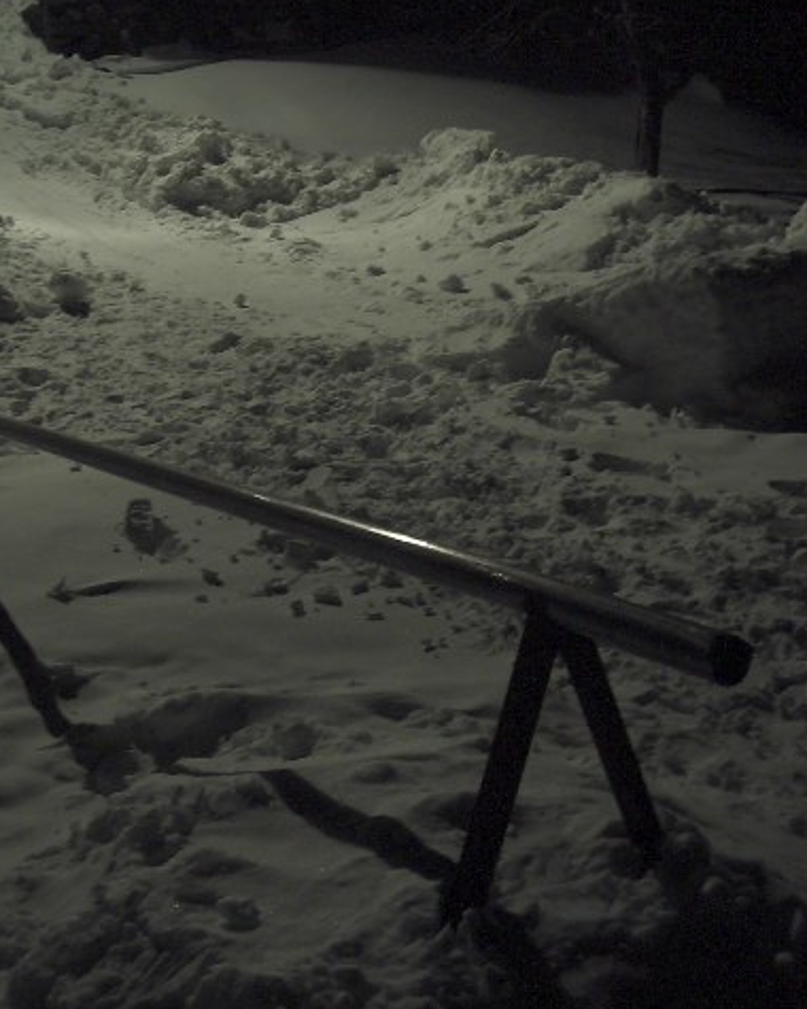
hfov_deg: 32.6
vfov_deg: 40.3
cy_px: 506
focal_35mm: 46
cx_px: 321
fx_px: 1373
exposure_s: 1/8
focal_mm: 5.8
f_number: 2.6
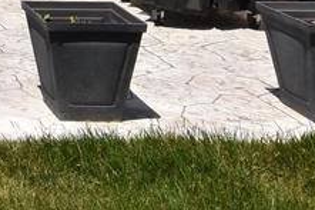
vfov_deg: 11.7
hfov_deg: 16.3
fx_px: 912
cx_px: -265
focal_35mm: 104
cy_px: -213
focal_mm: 15
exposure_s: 1/1000
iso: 800
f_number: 16
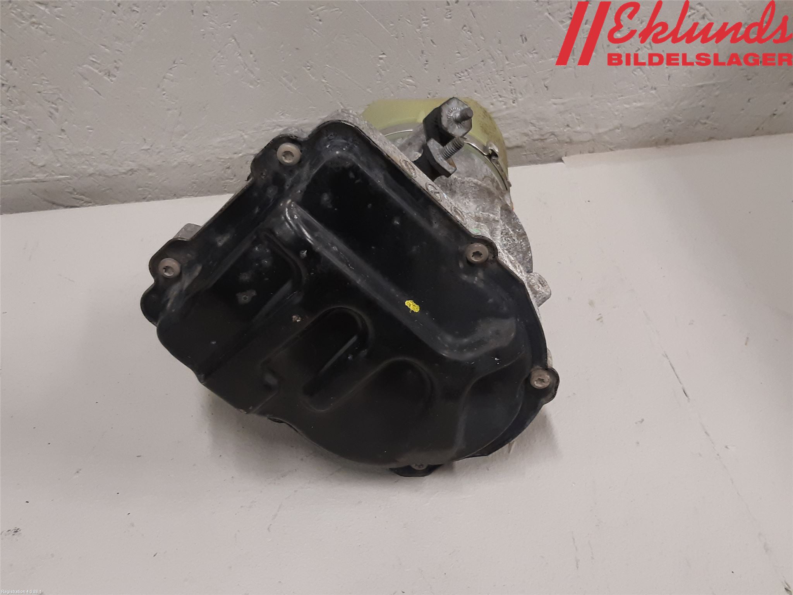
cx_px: 396
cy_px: 298
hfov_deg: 67.3
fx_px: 596
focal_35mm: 26
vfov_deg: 53.1
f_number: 1.7
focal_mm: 3.93
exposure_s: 1/50
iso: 160
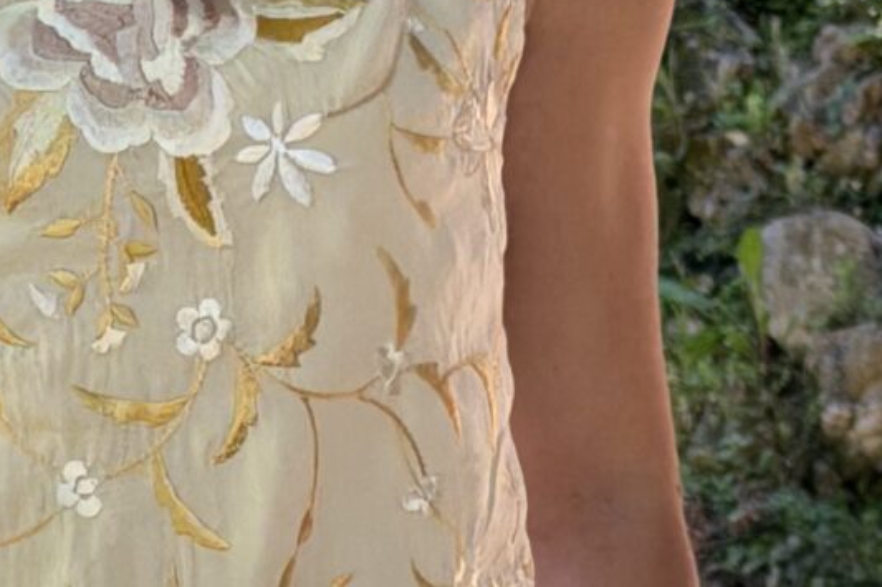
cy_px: 615
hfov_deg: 8.6
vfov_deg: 5.7
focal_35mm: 240
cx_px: 170
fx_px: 5878
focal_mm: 6.76
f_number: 1.78
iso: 100
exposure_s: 1/596
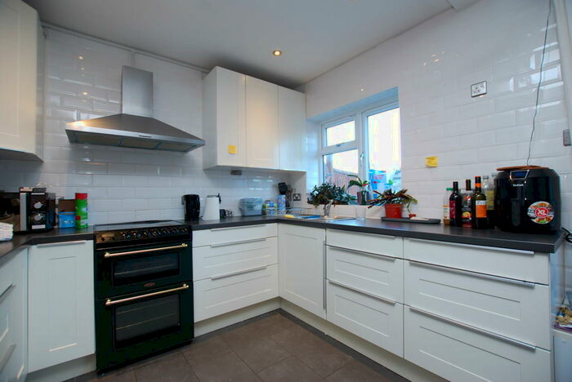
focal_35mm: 15
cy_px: 191
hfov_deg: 100.3
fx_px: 239
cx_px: 286
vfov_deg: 77.4
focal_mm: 10
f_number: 3.5
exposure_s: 1/20
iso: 100
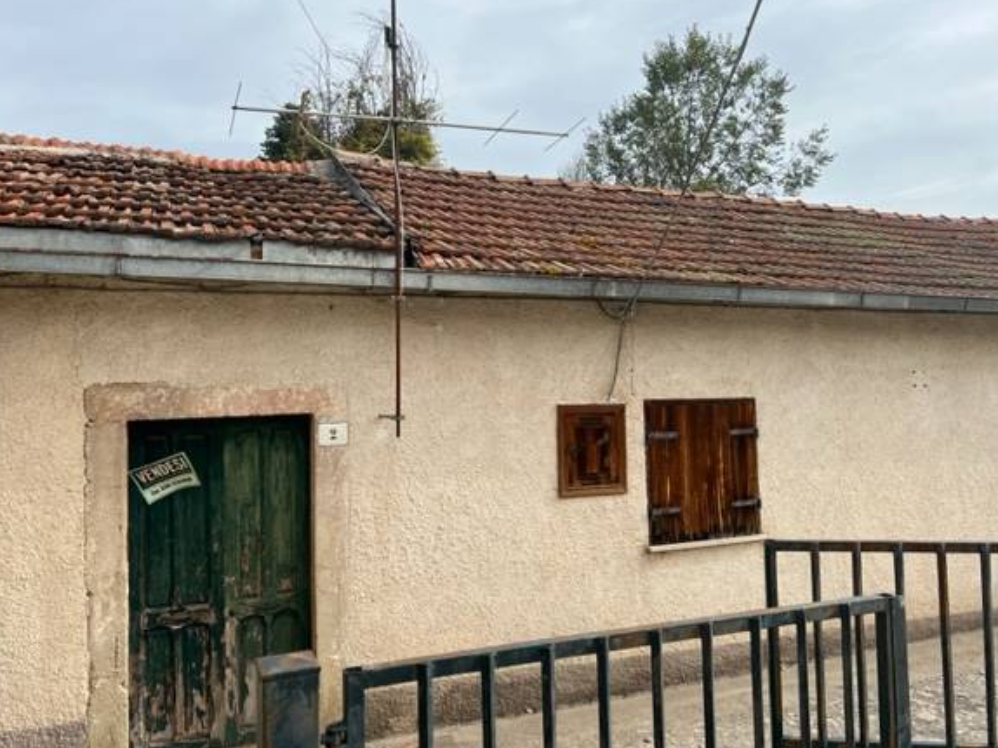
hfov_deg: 61.7
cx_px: 513
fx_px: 836
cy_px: 351
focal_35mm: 29
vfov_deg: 48.2
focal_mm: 5.7
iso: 50
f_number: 1.5
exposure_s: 1/3571
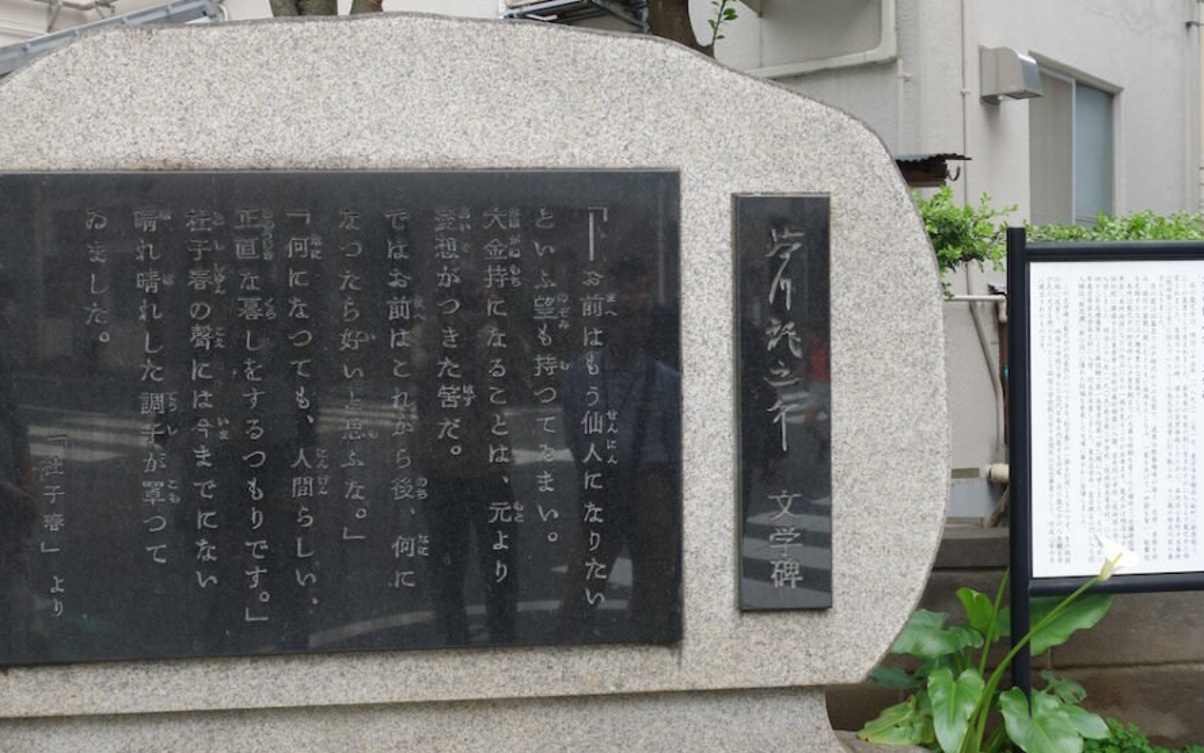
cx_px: 588
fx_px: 1313
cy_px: 345
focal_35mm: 40
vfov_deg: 32.0
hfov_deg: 49.3
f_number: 5
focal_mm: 12.62
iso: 125
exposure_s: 1/100
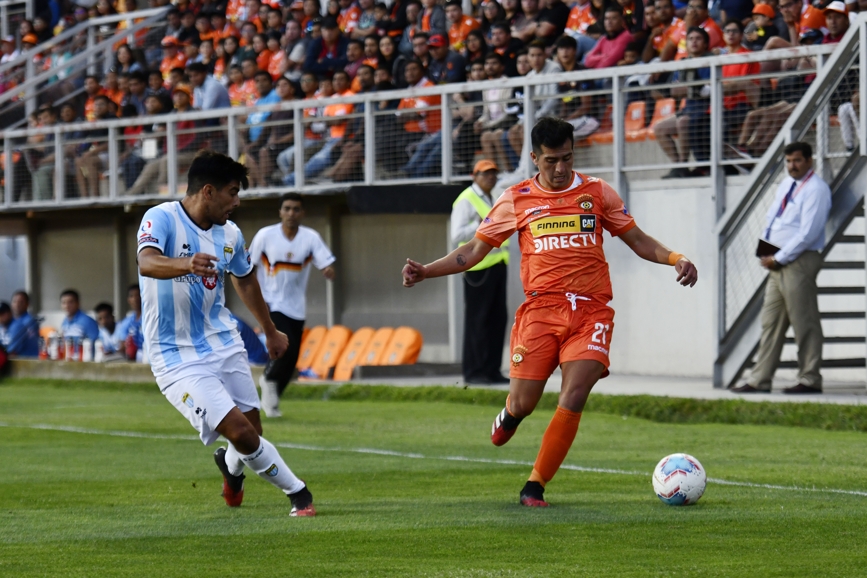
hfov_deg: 16.8
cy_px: 289
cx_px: 434
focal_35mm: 122
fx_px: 2938
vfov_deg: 11.2
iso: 640
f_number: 3.2
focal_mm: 122
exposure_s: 1/1250
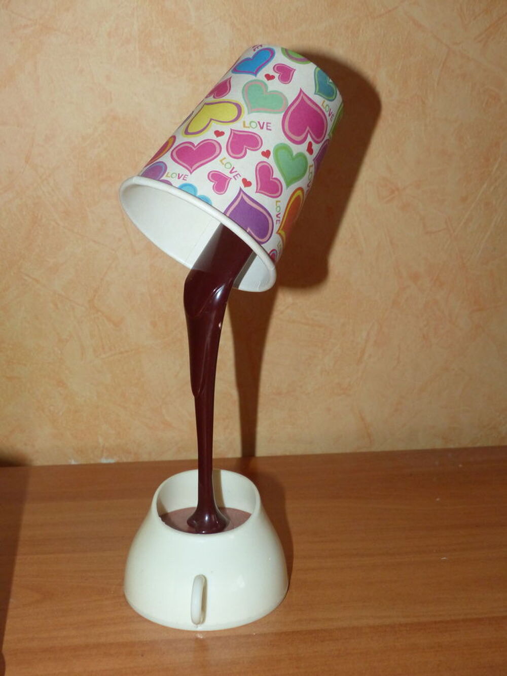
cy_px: 338
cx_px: 254
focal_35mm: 45
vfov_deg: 42.1
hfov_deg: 32.2
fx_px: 879
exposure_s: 1/60
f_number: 2.8
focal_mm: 8.1
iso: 400
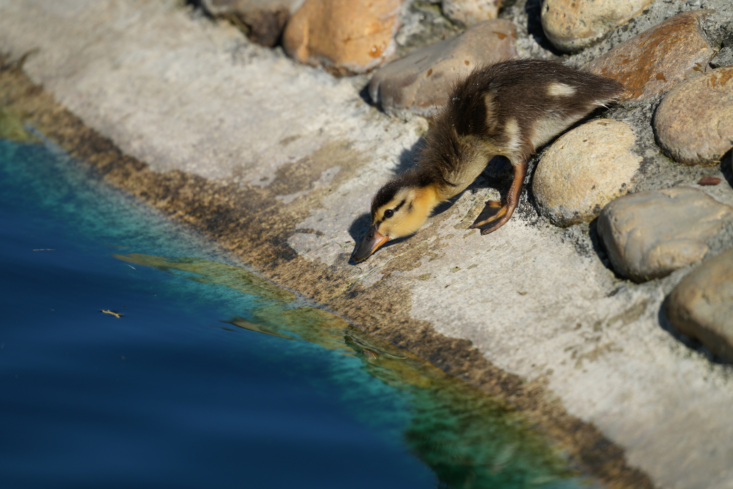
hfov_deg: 3.4
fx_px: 12216
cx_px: 366
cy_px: 244
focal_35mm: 600
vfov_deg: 2.3
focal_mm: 600
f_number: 5.6
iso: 200
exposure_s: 1/800
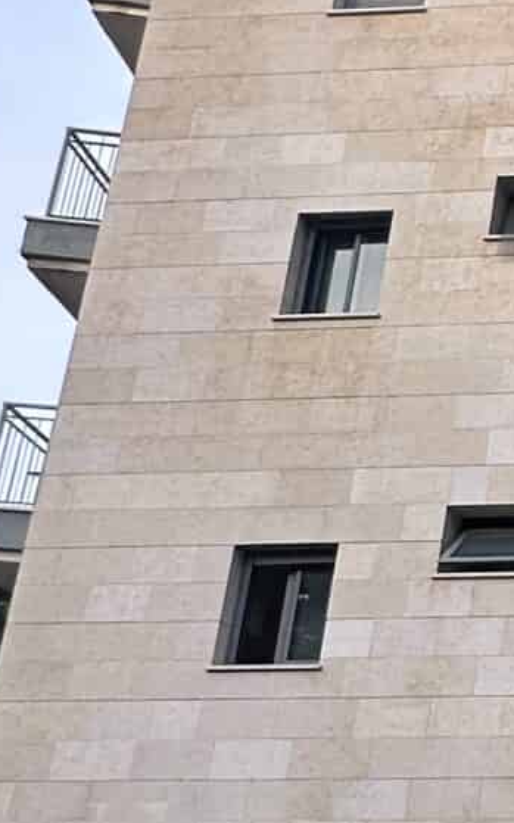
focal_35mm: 68
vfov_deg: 29.5
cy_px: 668
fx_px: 1525
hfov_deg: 14.7
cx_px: 1110
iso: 40
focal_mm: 2.22
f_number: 2.2
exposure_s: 1/216
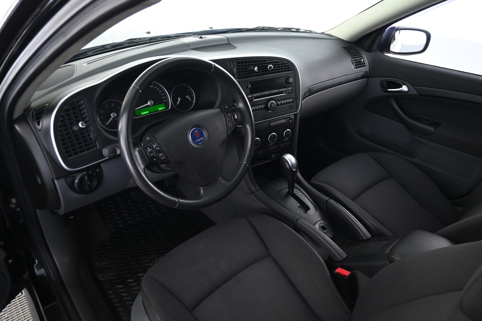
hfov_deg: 73.7
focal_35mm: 24
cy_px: 160
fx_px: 321
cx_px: 241
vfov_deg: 53.1
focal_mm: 16
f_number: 3.5
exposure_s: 1/10
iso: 1600
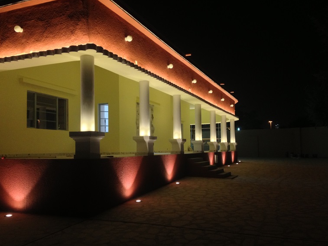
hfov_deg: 50.1
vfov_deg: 38.7
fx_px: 351
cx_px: 159
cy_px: 127
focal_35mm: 37
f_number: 2.4
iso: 200
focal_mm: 4.28
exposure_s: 1/20
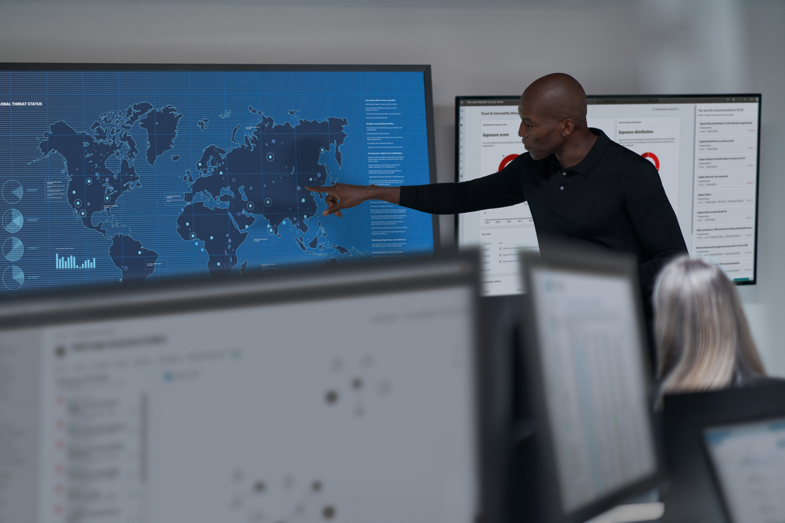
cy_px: 262
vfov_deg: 16.1
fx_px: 1853
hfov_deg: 23.9
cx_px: 392
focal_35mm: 85
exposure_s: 1/320
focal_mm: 85
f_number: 1.6
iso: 400
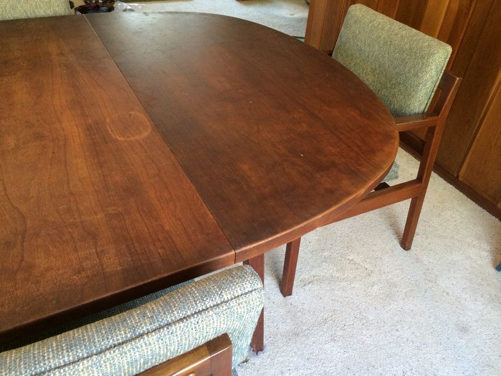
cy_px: 188
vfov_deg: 46.8
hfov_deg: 60.0
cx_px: 250
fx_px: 434
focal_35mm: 30
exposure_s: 1/30
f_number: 2.2
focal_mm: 4.12
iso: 200
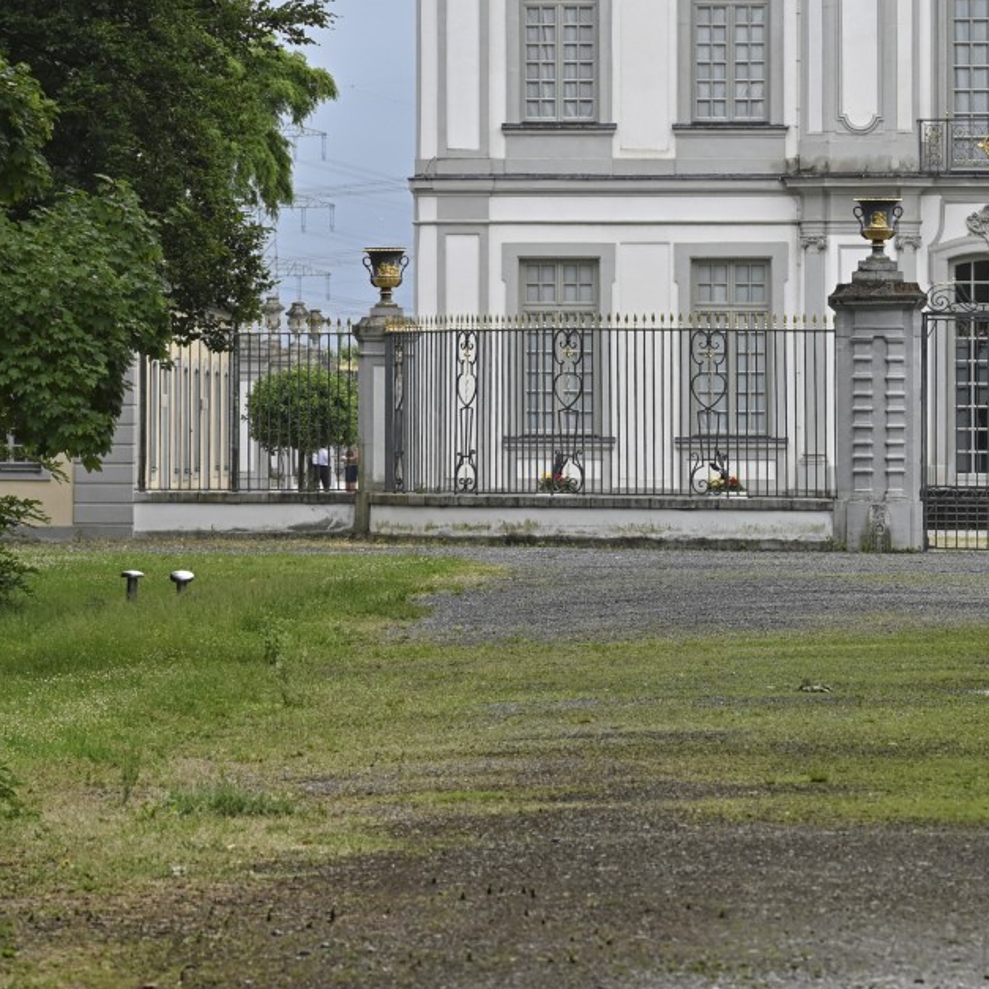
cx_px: 897
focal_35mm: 264
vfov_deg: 6.6
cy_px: 148
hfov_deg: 6.6
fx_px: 8534
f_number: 6.3
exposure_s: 1/640
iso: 200
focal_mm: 120
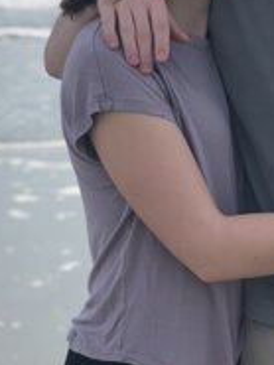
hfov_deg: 10.9
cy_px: 99
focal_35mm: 135
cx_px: 246
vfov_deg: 14.6
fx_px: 1423
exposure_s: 1/873
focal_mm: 6
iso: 16
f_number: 2.4
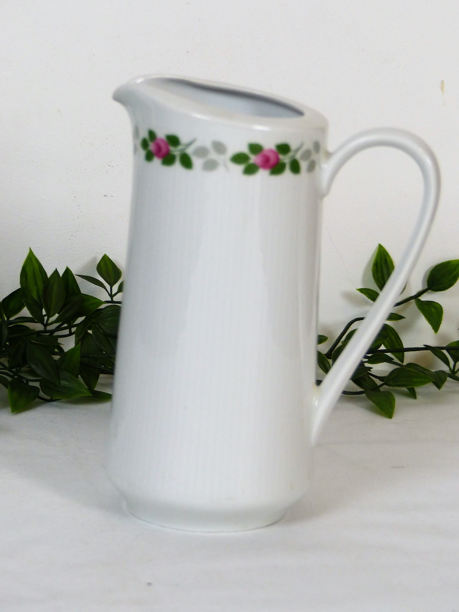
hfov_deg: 10.5
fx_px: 2493
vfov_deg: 14.0
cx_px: 230
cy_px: 306
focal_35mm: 141
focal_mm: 23.1
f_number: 2.8
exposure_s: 1/80
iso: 160
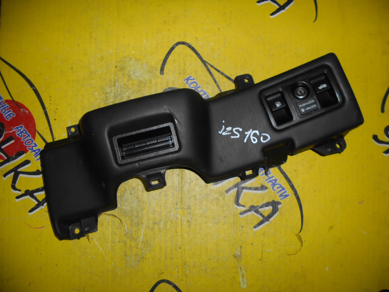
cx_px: 194
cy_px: 146
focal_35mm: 30
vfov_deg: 46.8
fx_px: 337
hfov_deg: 60.0
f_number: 3.4
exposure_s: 1/25
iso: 80
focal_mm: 5.1
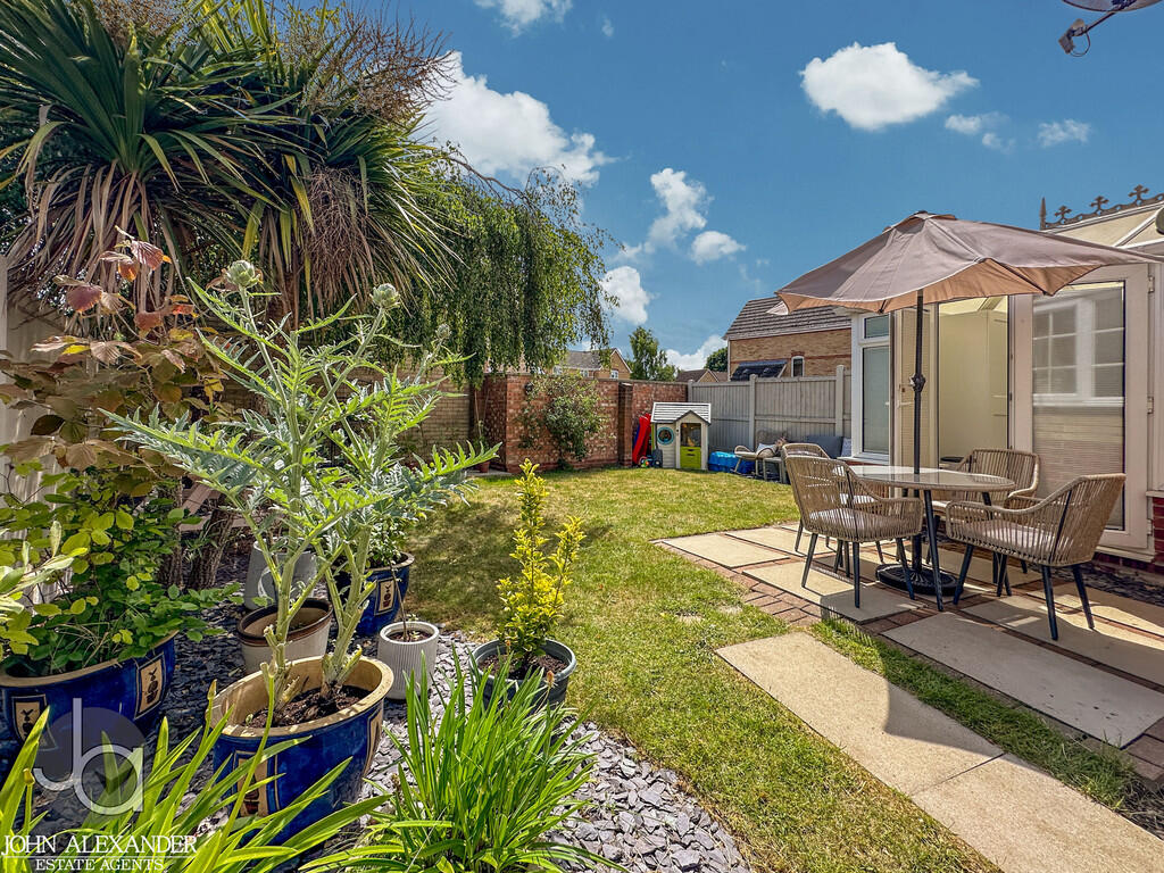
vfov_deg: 85.7
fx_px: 471
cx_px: 582
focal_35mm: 14
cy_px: 436
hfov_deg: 102.1
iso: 50
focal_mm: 2.22
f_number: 2.2
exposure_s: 1/1200
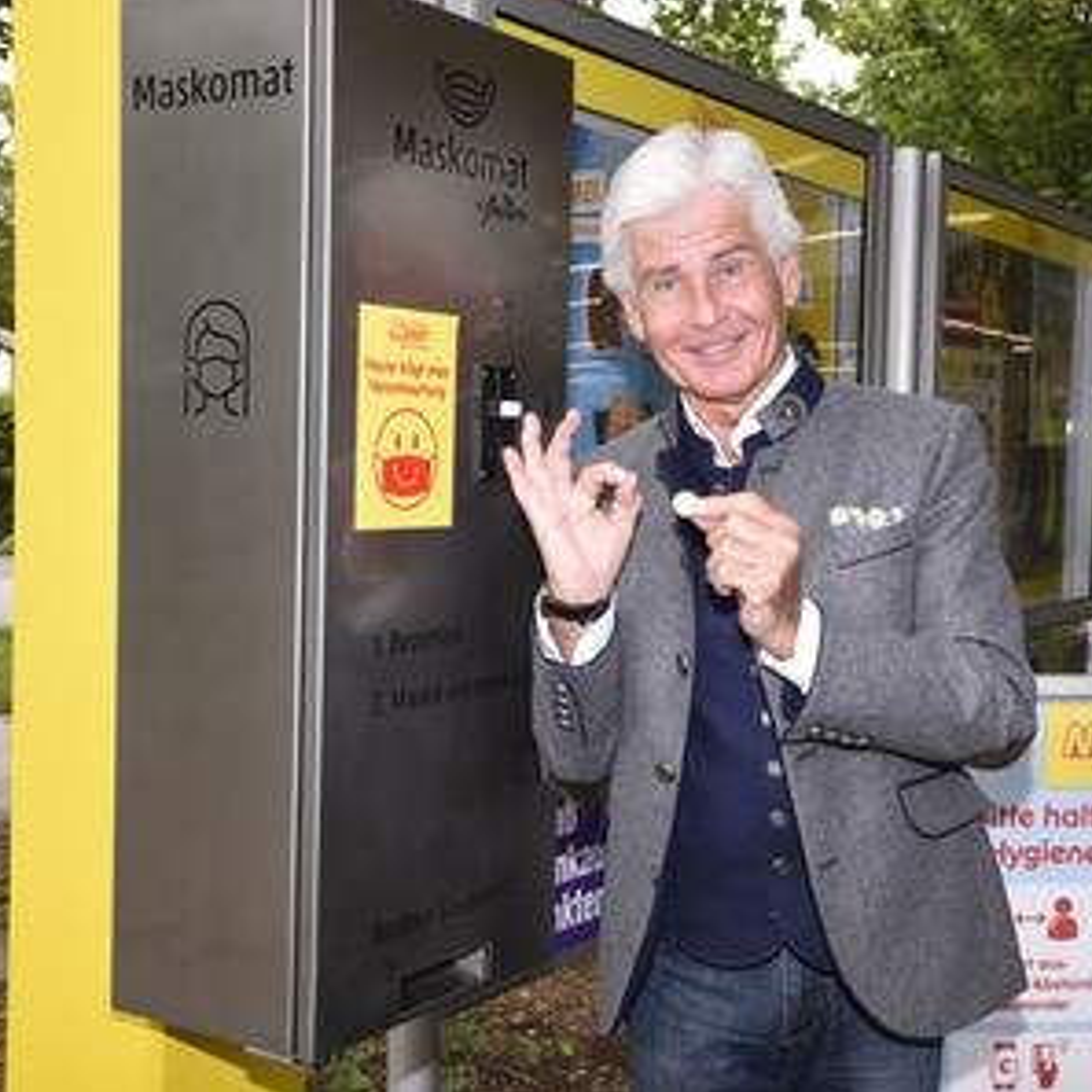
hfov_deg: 34.6
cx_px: 627
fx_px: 1749
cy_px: 548
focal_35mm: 49
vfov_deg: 34.7
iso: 160
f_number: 8
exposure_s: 1/100
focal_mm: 38
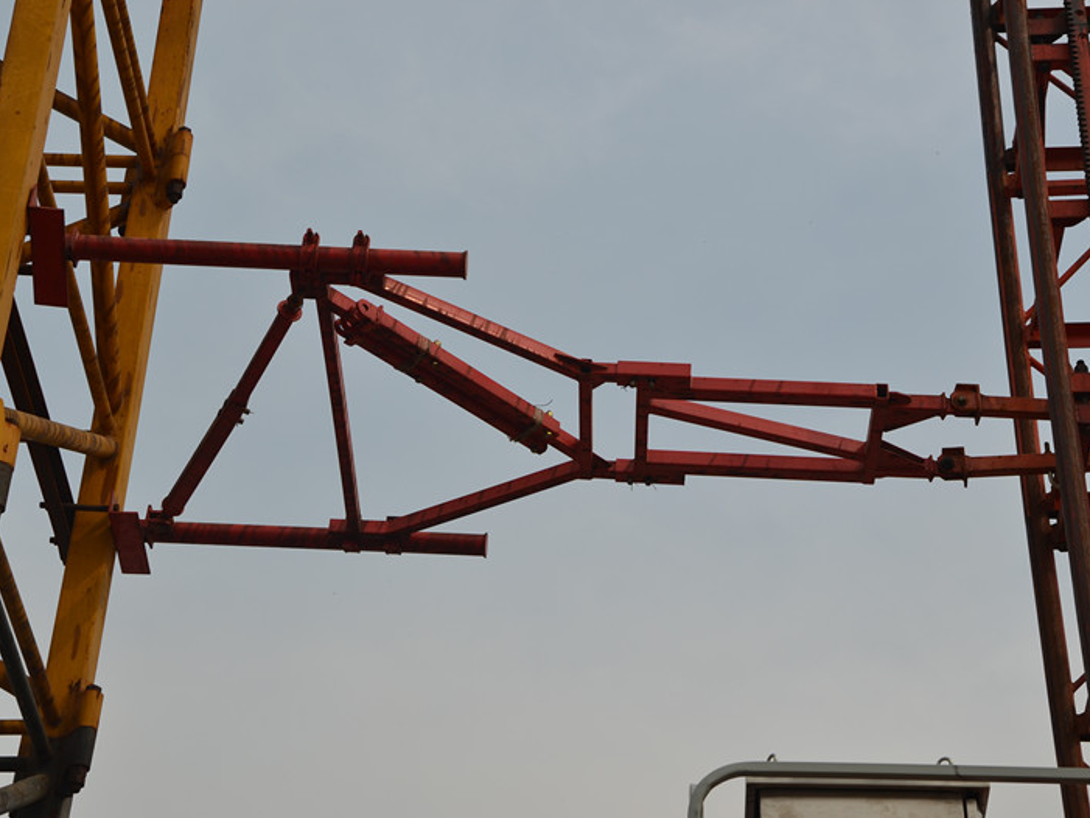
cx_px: 544
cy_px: 408
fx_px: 2488
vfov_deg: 18.7
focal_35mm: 79
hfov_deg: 24.7
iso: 100
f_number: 8
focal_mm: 48
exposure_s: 1/400
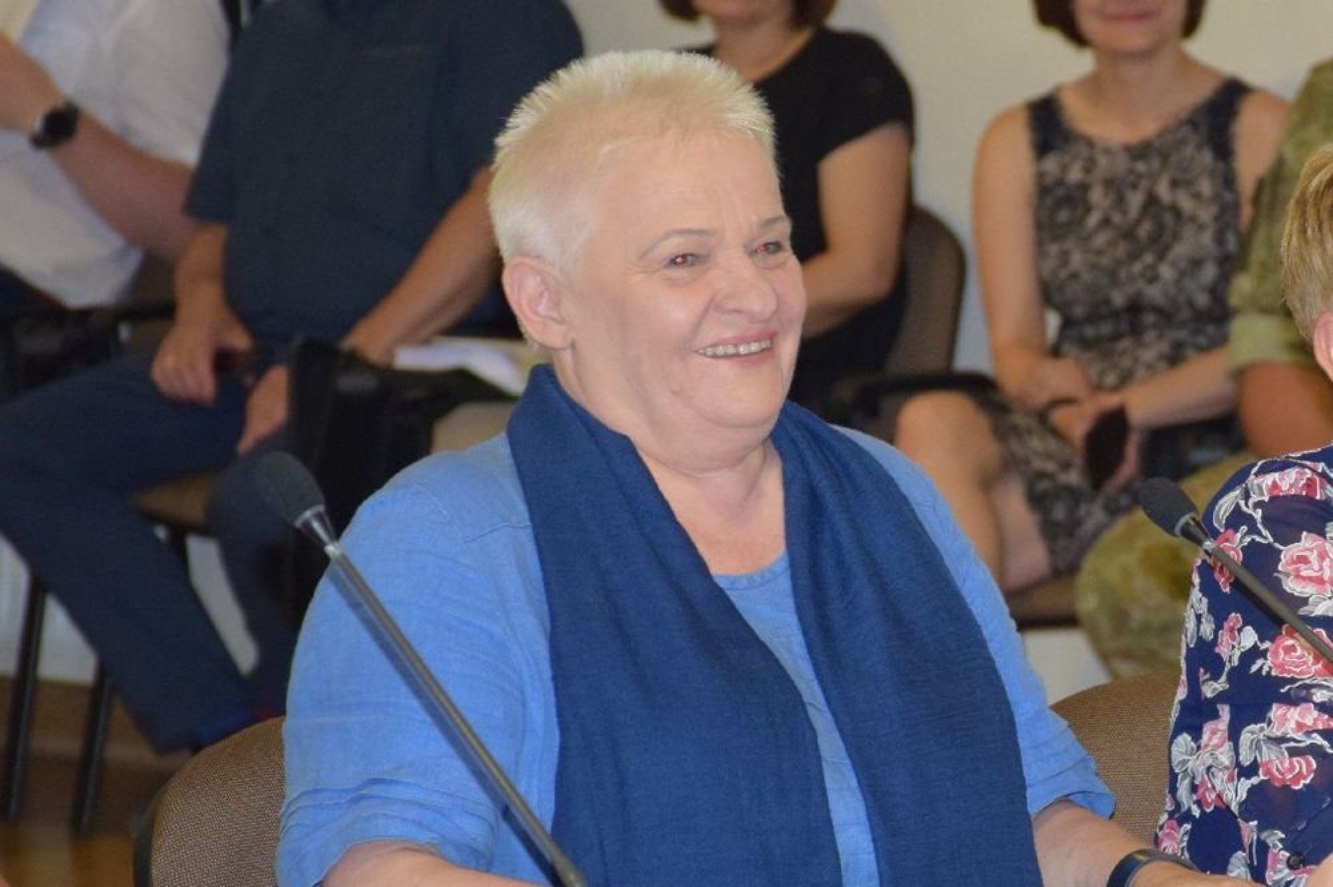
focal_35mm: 150
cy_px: 444
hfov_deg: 13.7
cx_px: 666
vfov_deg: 9.1
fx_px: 5549
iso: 1600
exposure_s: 1/60
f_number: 5.6
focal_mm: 100
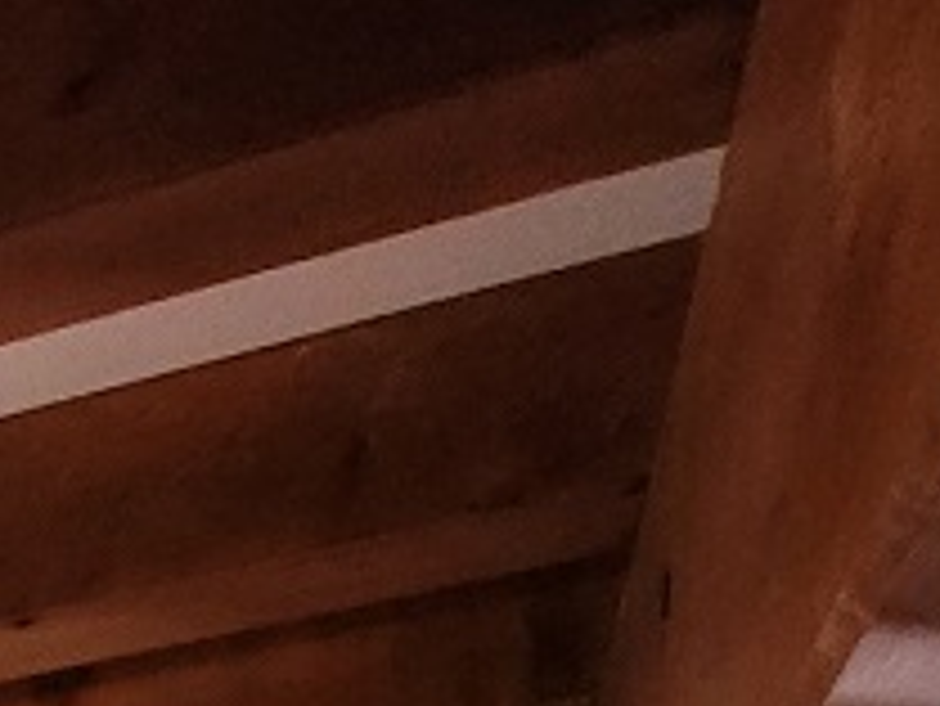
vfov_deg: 12.3
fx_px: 2038
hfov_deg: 19.4
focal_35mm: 75
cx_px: -756
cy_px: 1954
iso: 500
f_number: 2.2
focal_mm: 1.74
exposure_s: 1/33
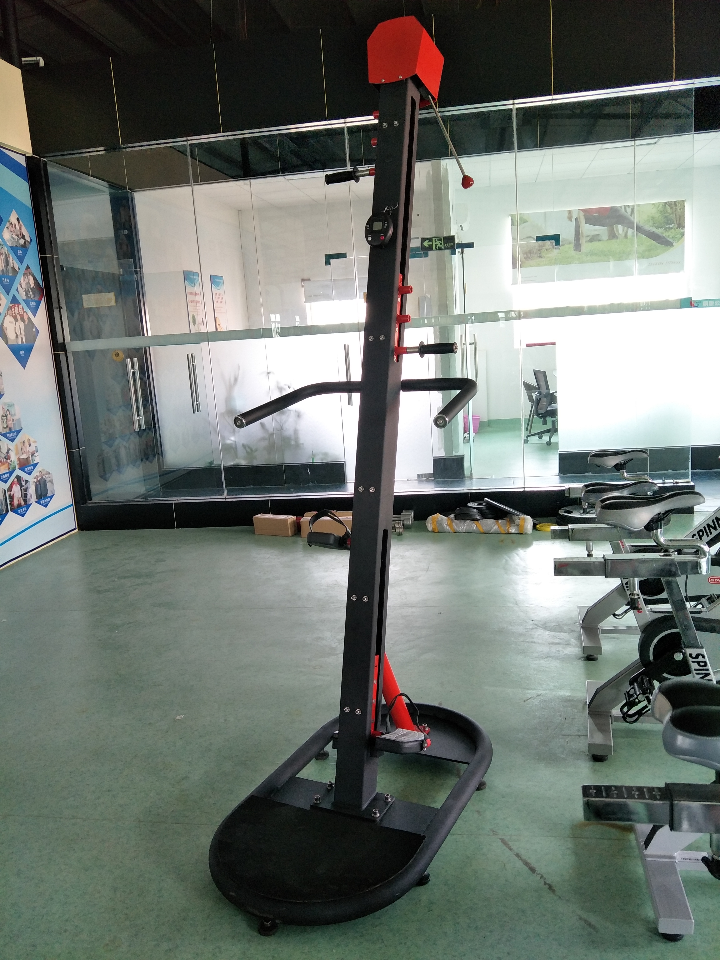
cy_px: 480
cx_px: 360
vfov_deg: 71.6
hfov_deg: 56.8
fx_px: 666
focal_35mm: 24
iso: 225
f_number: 1.7
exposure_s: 1/33
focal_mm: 4.1
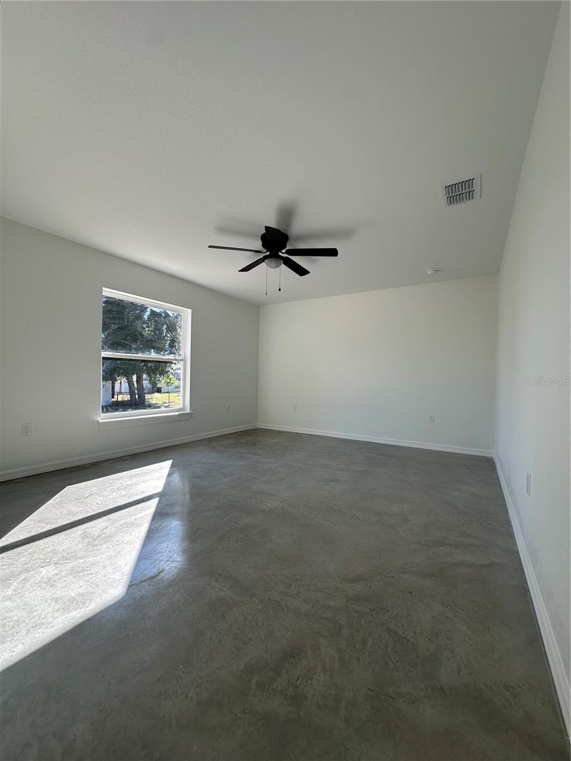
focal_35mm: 14
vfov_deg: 102.1
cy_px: 380
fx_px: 308
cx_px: 286
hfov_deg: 85.7
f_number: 2.2
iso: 40
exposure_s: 1/180
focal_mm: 2.22
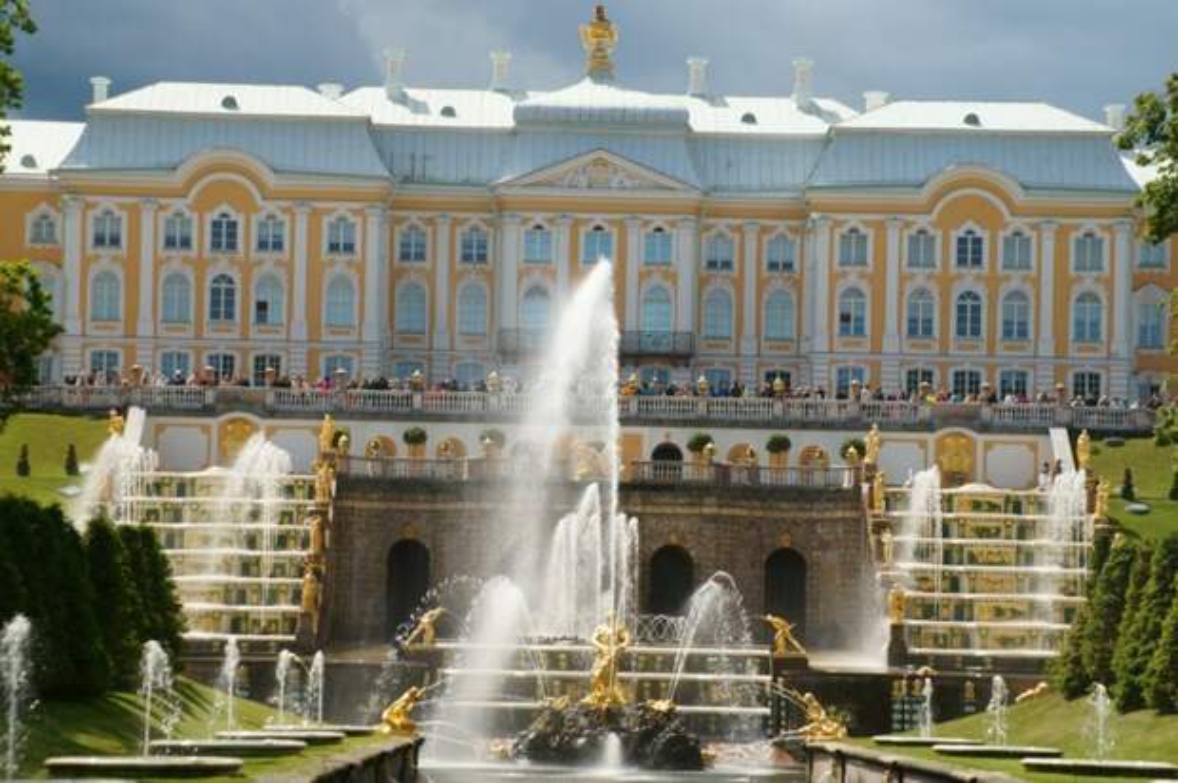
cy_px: 392
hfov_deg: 13.7
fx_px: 4903
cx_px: 589
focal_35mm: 150
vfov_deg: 9.1
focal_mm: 100
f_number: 9
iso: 200
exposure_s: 1/200
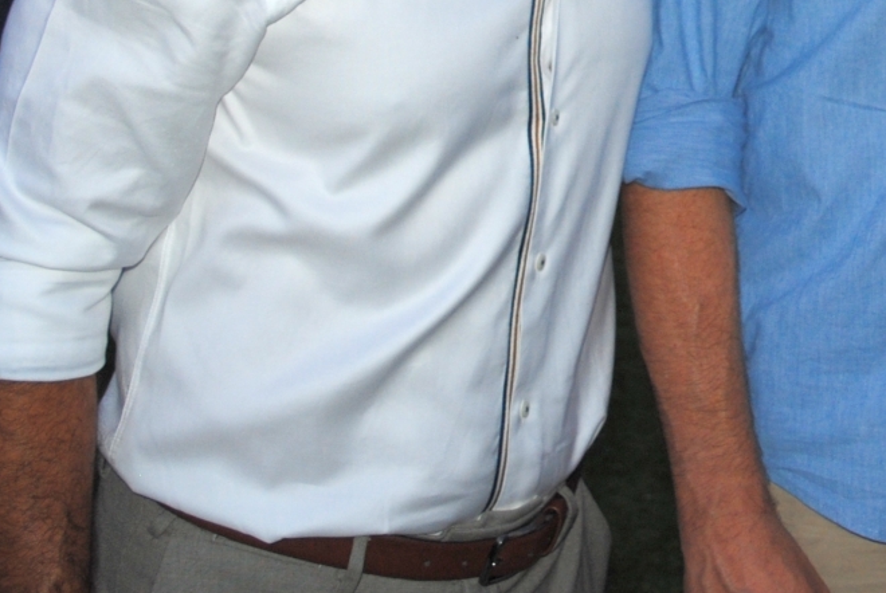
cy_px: -174
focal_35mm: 96
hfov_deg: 20.1
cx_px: 1004
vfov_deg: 13.8
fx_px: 2366
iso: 200
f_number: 3.8
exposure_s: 1/60
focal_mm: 22
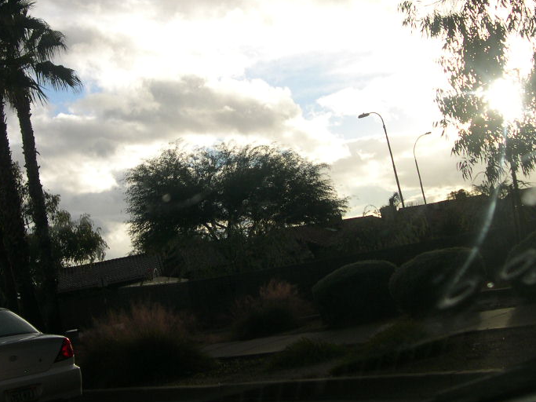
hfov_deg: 33.5
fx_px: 882
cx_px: 180
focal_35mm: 57
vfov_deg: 25.5
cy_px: 124
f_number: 2.8
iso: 100
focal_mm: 8
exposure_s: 1/992
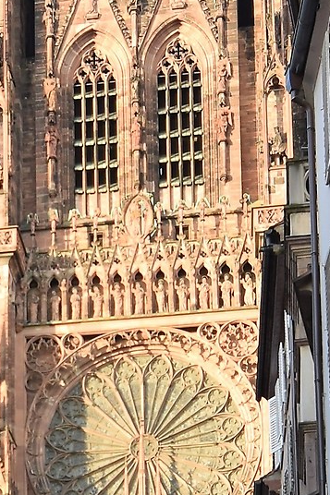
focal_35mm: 87
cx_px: 2
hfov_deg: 15.4
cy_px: 91
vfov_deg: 23.0
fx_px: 1200
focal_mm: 13
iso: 100
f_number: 4
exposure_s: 1/60
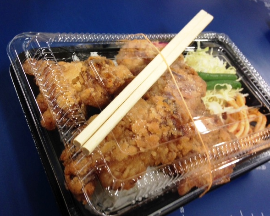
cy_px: 107
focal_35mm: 35
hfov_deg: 51.5
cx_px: 133
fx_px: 280
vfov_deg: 42.2
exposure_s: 1/20
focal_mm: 4.12
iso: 80
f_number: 2.4
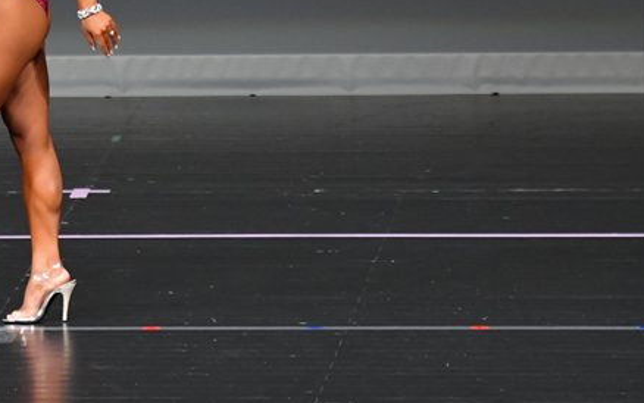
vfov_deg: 2.3
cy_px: 82
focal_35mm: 568
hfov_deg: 3.7
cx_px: 82
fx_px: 9972
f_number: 5.6
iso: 4000
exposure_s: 1/400
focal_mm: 210
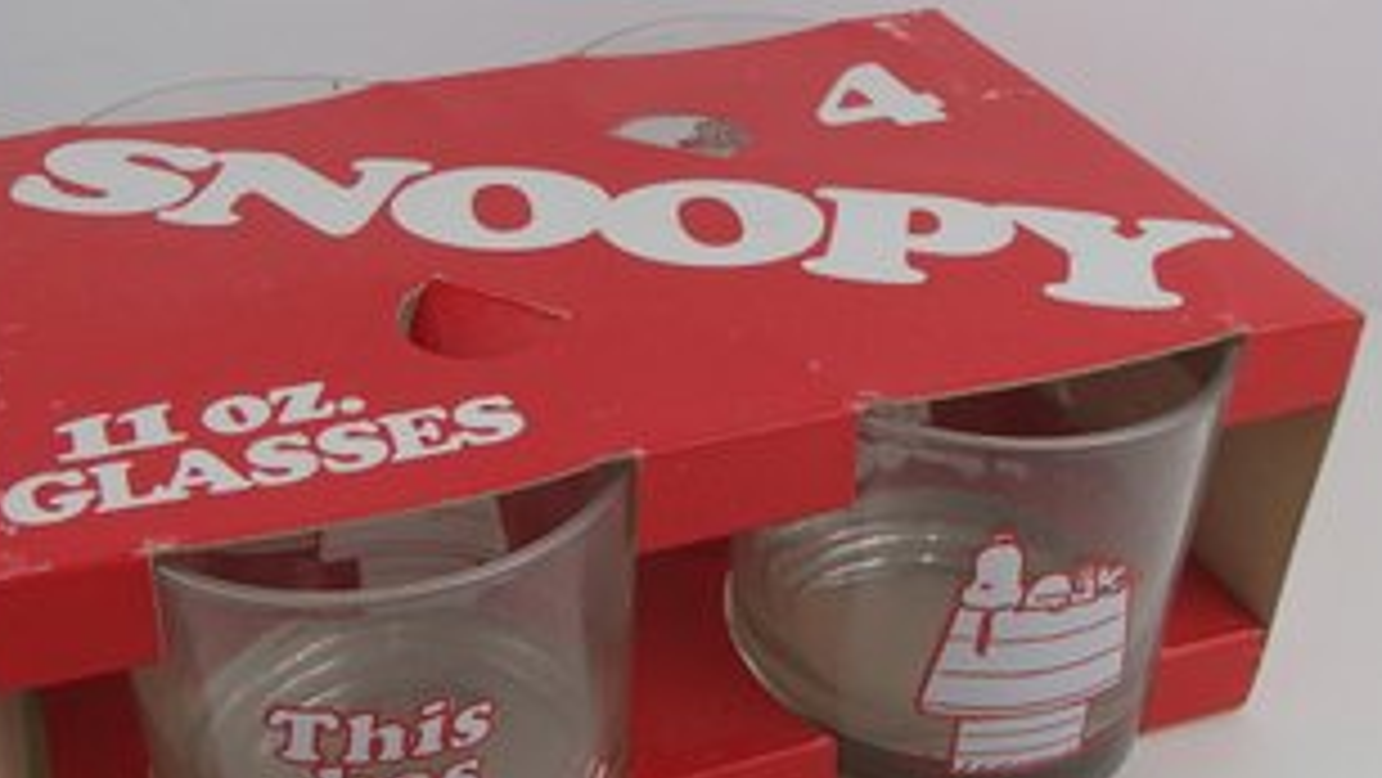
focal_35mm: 45
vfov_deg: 26.4
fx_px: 1650
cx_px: 637
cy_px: 501
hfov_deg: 45.4
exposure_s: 1/160
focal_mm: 6.64
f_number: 4.7
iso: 250
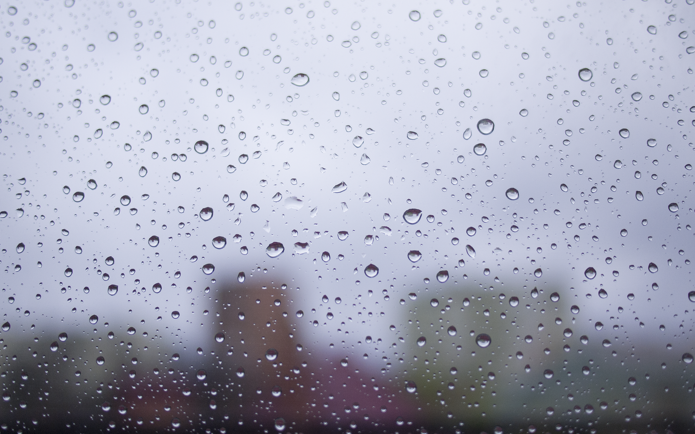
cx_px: 356
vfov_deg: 28.5
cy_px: 183
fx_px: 852
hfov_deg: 44.4
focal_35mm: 45
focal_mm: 20
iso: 200
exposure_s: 1/2000
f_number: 1.7
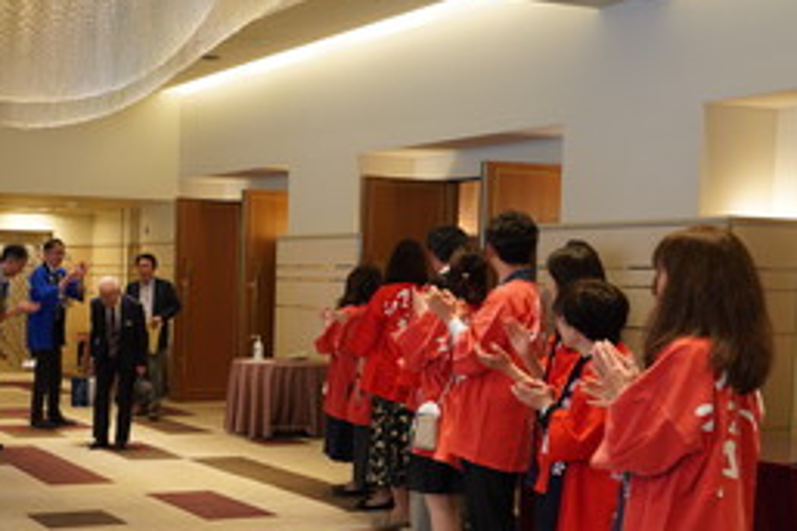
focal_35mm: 57
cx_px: 140
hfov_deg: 33.8
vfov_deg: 23.6
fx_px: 1265
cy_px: 357
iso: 800
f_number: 5.6
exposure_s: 1/30
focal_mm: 24.5
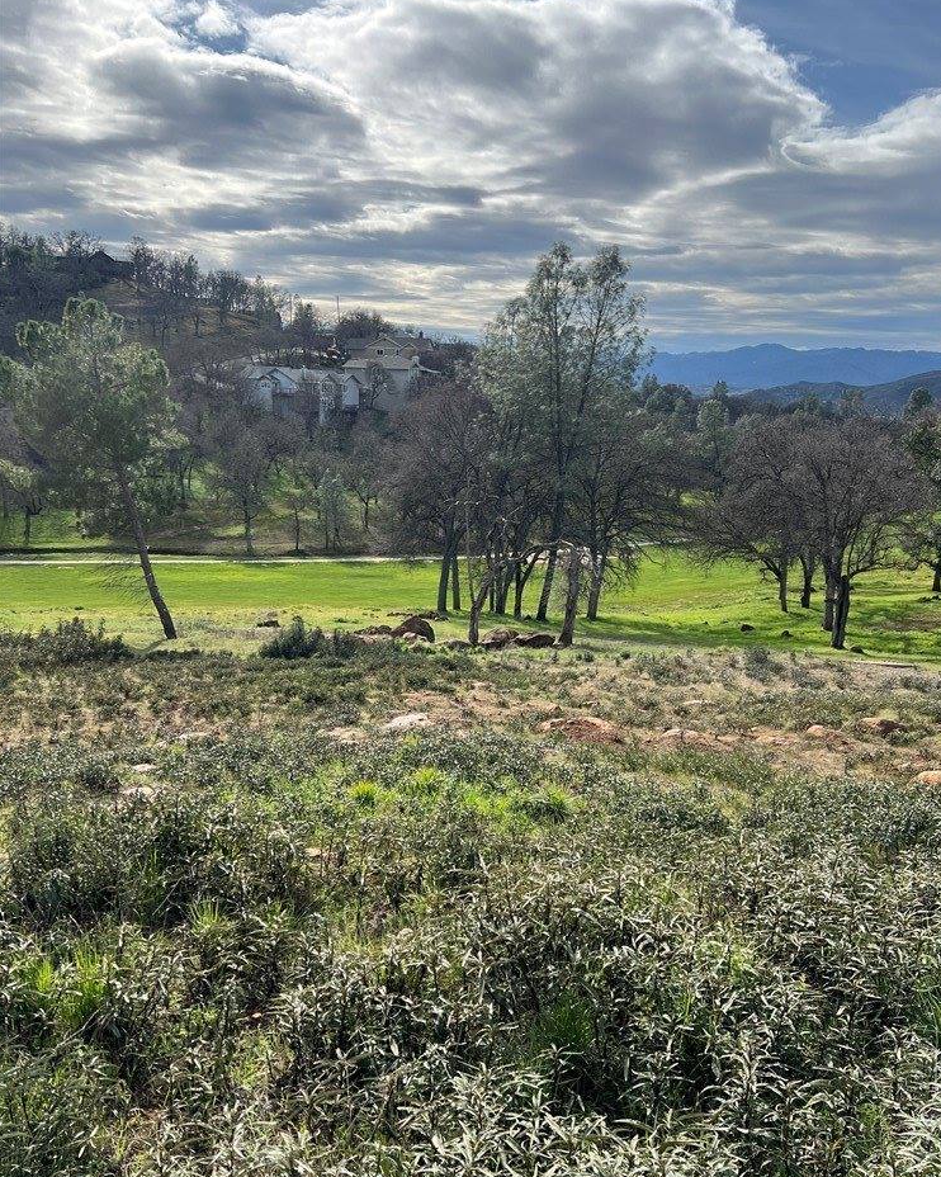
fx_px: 975
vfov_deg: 62.2
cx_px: 483
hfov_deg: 51.5
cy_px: 605
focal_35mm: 28
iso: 50
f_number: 1.5
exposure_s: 1/4444
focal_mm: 5.7
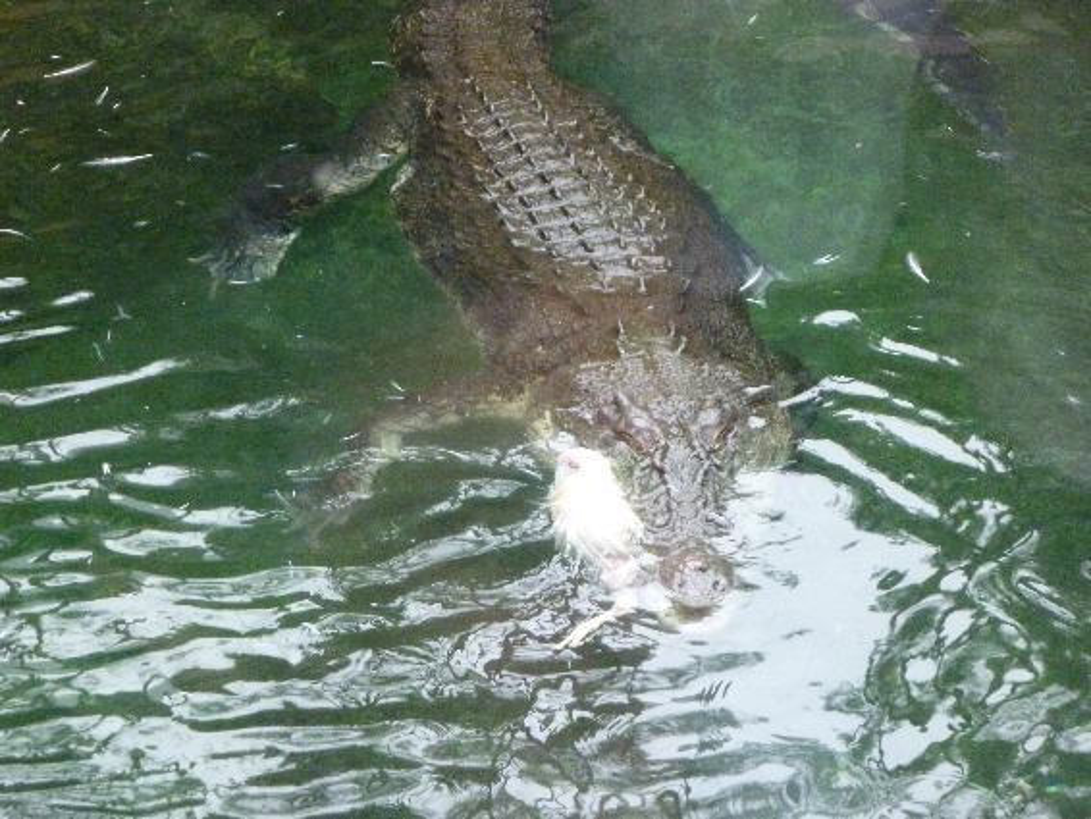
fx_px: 4036
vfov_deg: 11.6
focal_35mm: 128
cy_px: 410
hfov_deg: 15.4
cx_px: 546
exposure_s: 1/80
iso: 800
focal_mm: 22.8
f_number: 5.9
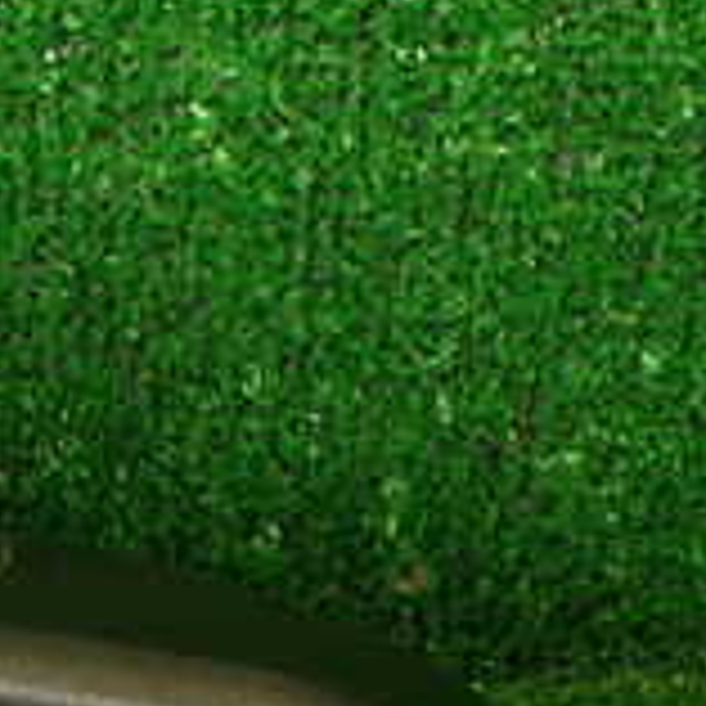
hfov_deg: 14.4
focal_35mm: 108
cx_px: -526
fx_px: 2492
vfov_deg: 15.9
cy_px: 661
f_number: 2.4
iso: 200
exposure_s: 1/50
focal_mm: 5.79
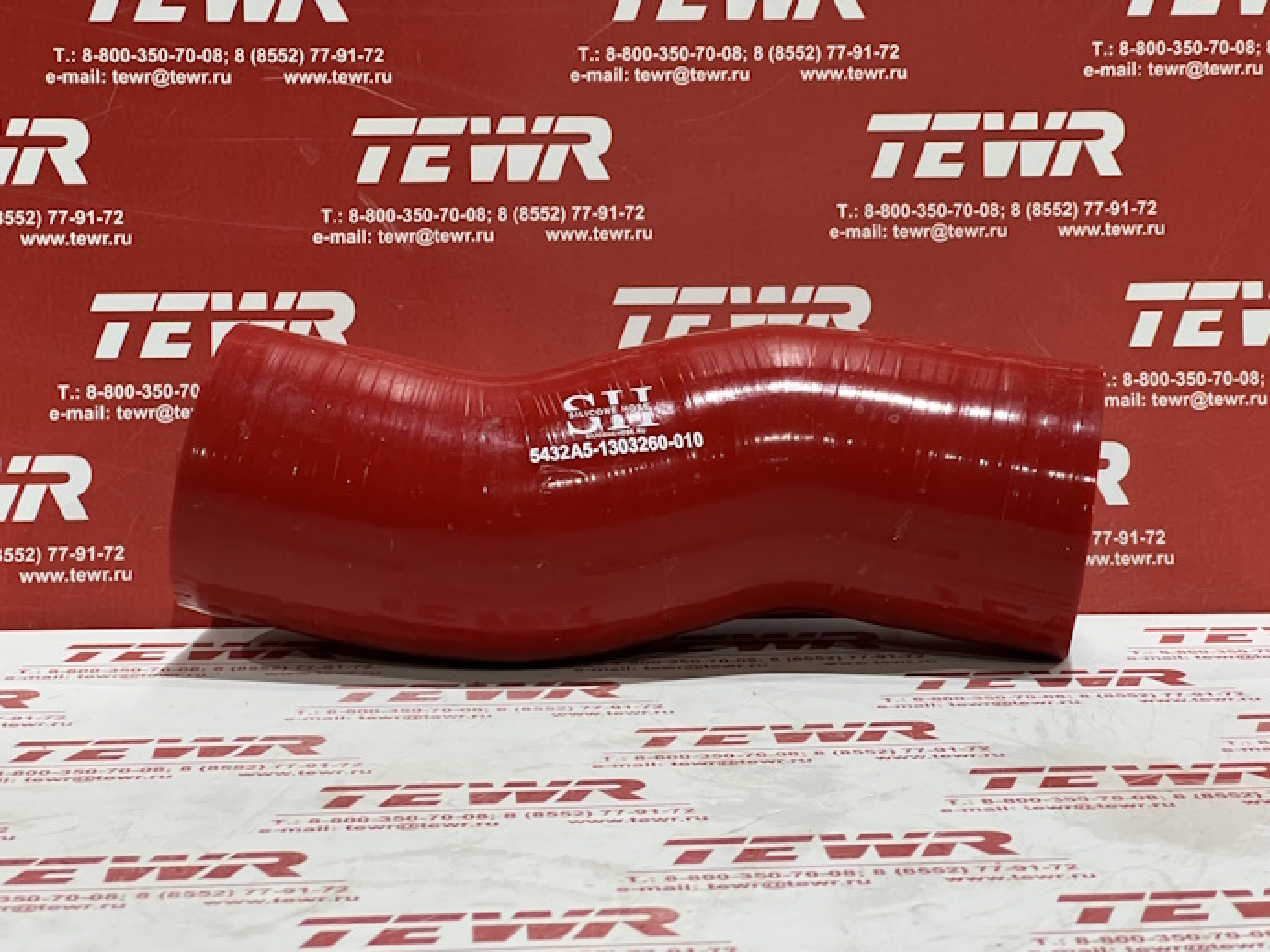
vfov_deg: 18.9
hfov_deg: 25.0
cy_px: 479
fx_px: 2861
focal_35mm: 78
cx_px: 638
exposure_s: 1/50
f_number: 2.8
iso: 640
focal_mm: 9
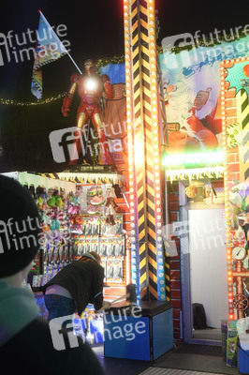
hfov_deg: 29.8
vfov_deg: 43.6
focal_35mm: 45
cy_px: 188
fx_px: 468
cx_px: 124
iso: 640
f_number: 4
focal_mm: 30
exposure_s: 1/50
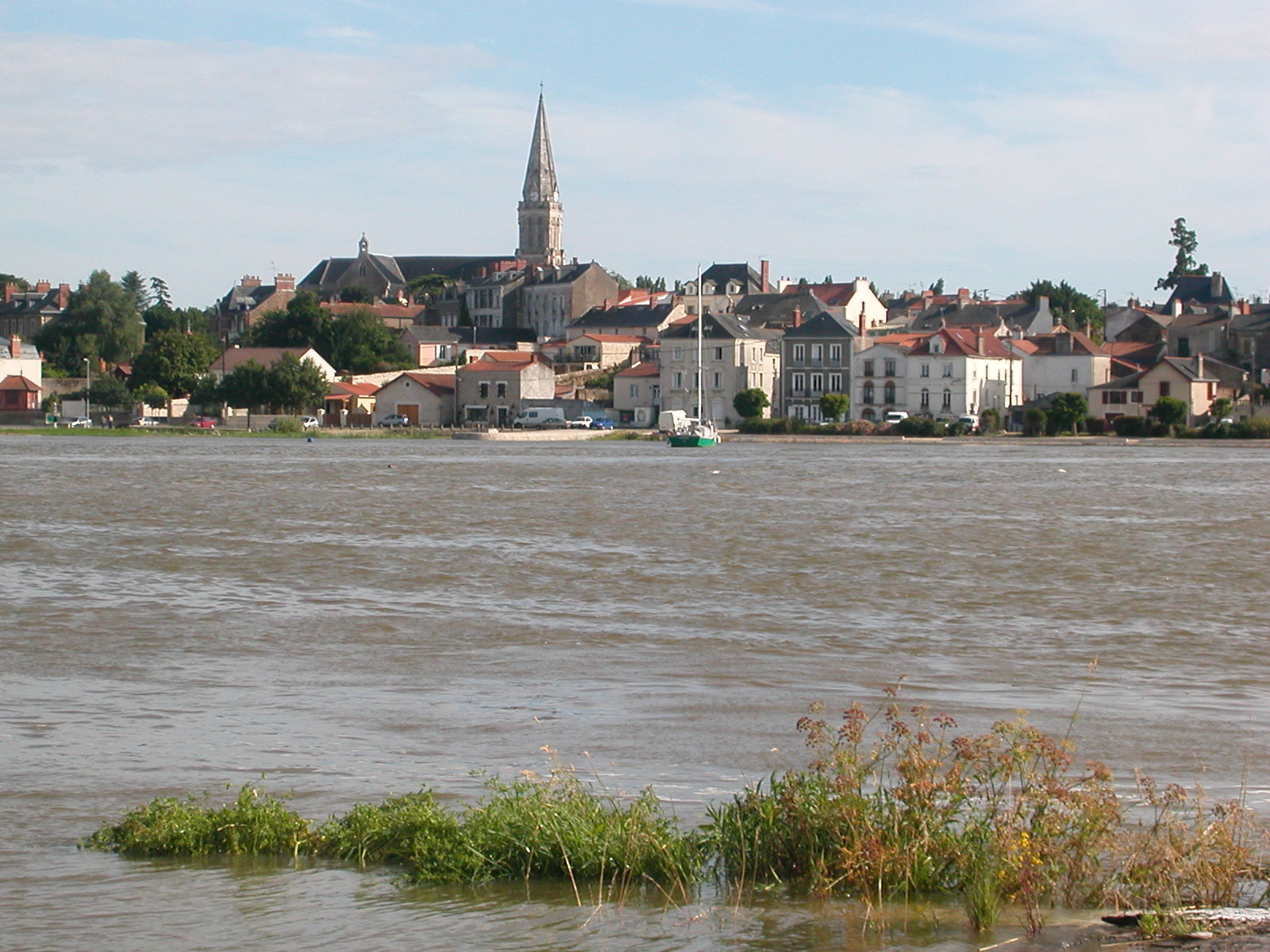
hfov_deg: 20.0
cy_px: 476
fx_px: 3595
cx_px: 635
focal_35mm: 98
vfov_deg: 15.1
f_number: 4.6
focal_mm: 14.9
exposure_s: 1/702
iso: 100
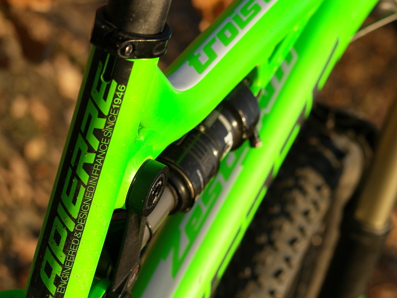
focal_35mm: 100
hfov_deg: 19.6
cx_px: 220
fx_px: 1147
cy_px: 193
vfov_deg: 14.8
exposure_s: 1/800
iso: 200
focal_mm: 45
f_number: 4.5
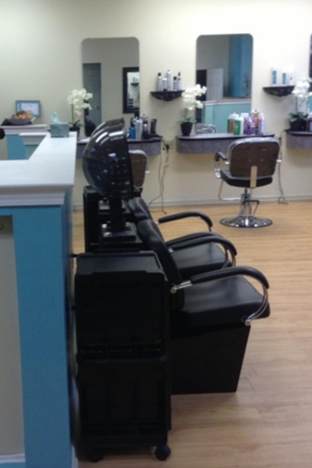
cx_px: 99
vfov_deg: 41.1
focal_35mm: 48
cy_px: 224
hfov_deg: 27.8
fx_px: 624
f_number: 2.4
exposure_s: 1/24
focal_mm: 3.3
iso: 80
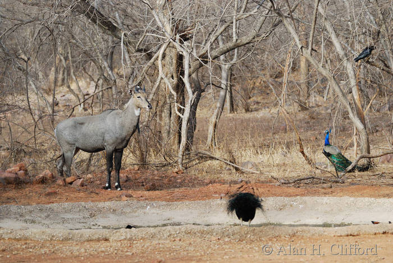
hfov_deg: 9.5
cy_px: 132
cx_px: 196
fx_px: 2376
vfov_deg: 6.3
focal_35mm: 218
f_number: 5
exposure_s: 1/400
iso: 320
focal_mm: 145
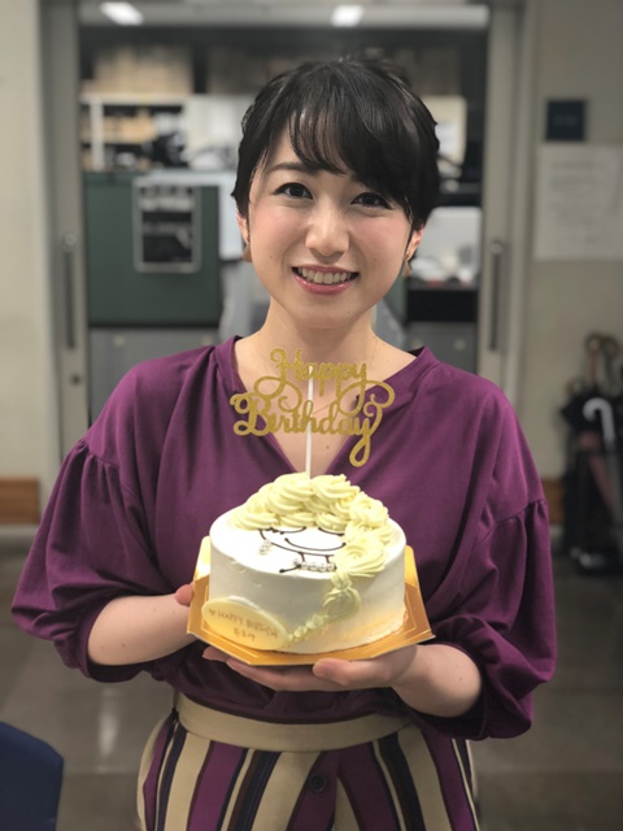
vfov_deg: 36.8
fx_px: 1248
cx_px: 312
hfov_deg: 28.0
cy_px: 416
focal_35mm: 52
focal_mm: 6
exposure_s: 1/40
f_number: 2.4
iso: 100
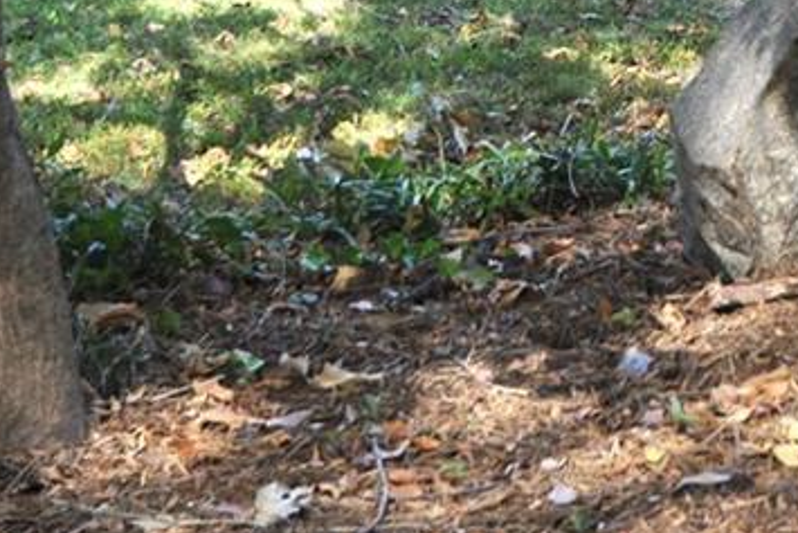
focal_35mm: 95
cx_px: 791
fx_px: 2107
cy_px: -219
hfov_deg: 20.8
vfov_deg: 13.7
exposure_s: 1/200
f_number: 4.5
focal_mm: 22
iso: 200
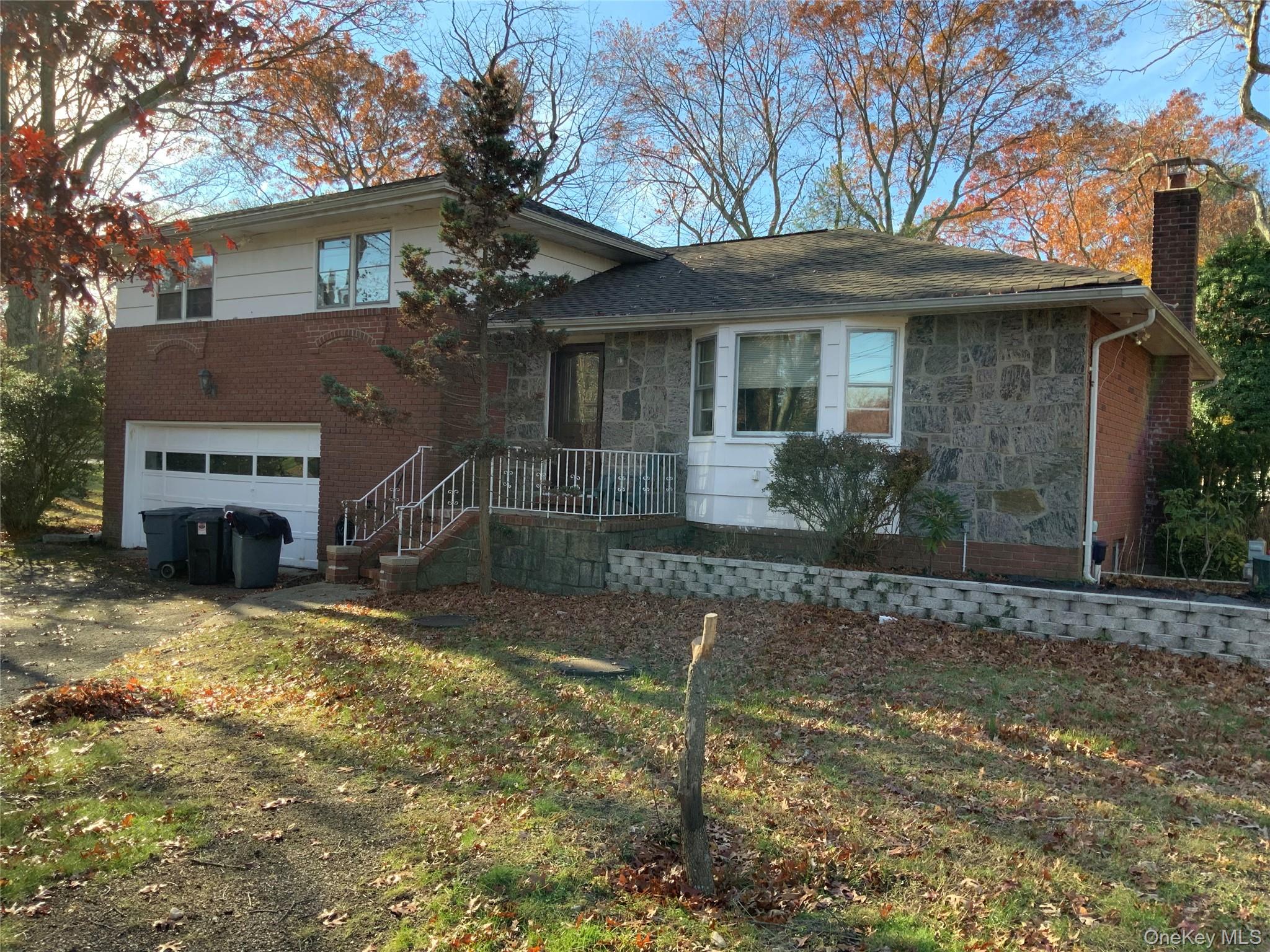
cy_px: 476
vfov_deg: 48.2
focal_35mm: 29
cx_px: 635
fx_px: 1064
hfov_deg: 61.7
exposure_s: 1/260
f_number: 1.8
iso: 16
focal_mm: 3
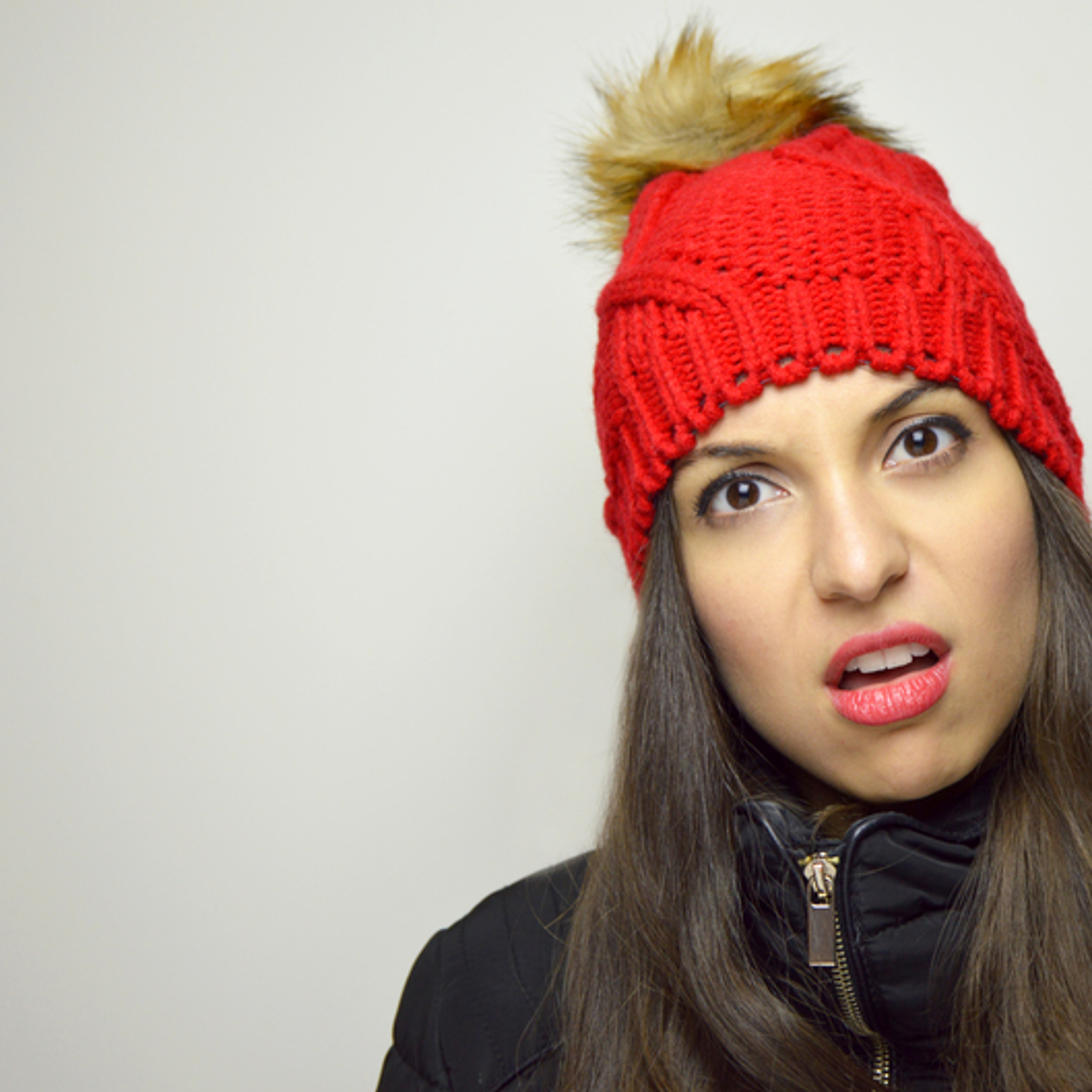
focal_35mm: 77
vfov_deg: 22.5
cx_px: 708
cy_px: 545
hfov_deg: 22.4
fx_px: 2748
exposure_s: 1/30
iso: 400
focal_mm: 40
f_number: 4.5
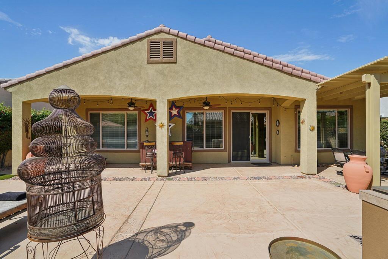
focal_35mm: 16
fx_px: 172
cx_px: 194
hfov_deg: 96.8
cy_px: 130
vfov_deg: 73.7
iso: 100
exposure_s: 1/400
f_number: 7.1
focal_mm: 16
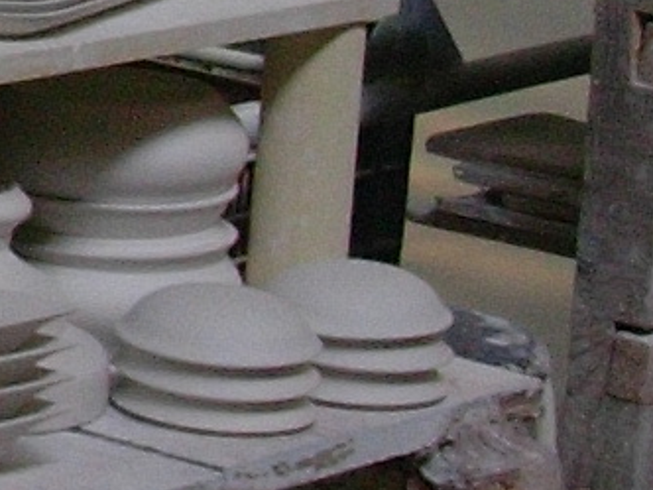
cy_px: -468
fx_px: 5150
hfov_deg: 6.7
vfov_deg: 5.3
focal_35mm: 273
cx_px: -1119
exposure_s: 1/249
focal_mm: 6.7
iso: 70
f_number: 2.9
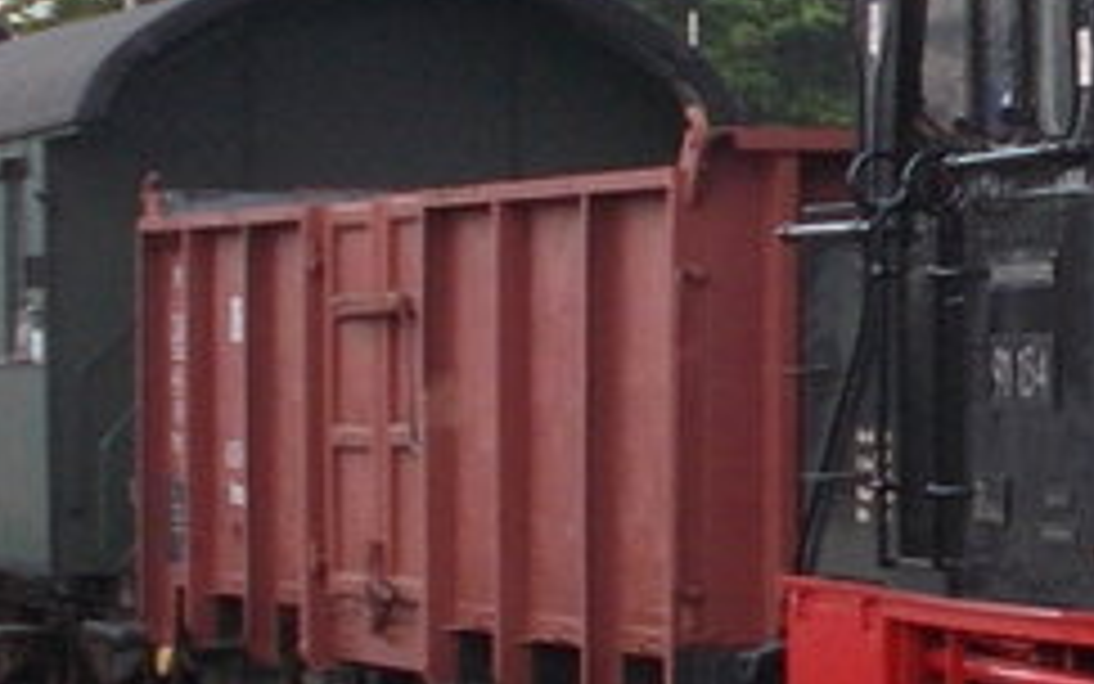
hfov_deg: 10.1
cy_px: 446
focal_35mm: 204
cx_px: 1432
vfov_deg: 6.4
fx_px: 6084
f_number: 3.9
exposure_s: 1/125
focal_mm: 6.9
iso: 80
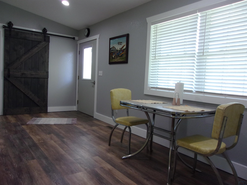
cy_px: 92
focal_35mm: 27
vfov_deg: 51.4
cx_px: 124
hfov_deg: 65.3
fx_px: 193
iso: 159
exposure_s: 1/34
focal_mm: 4.9
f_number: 3
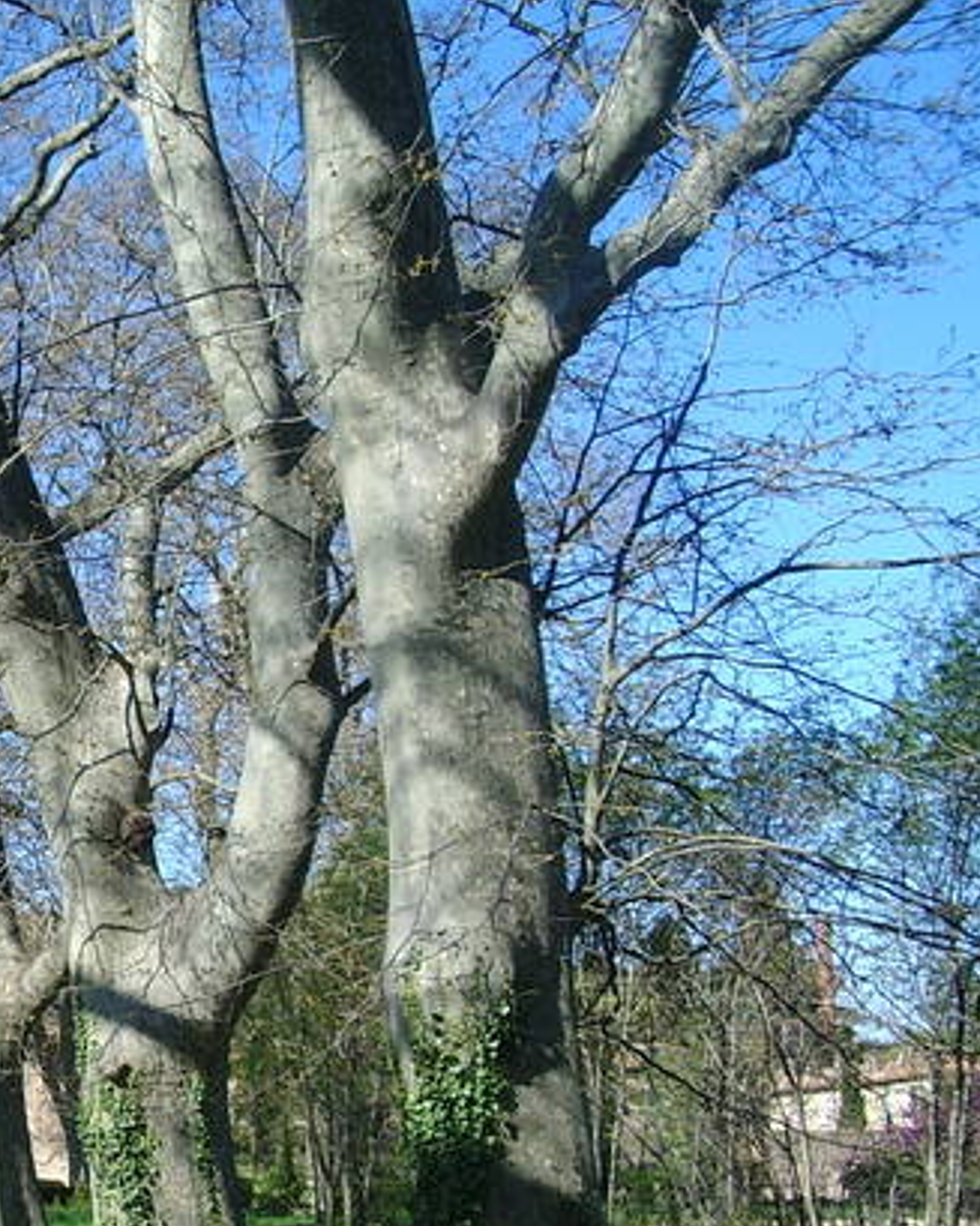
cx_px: -177
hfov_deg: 21.6
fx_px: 2394
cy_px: 827
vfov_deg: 28.5
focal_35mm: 66
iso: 50
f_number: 4.3
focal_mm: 5.8
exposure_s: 1/200
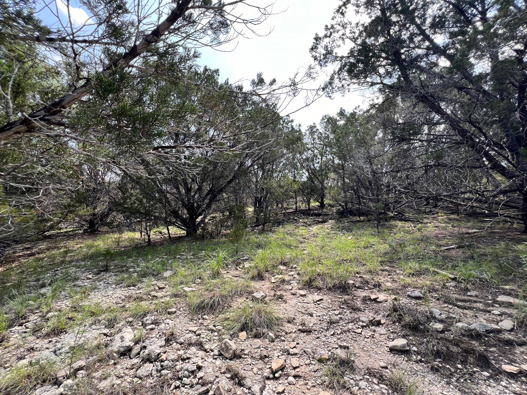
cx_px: 264
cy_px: 198
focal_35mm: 13
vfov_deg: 89.9
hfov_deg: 106.2
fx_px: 198
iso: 32
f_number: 1.8
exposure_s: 1/213
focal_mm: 1.57
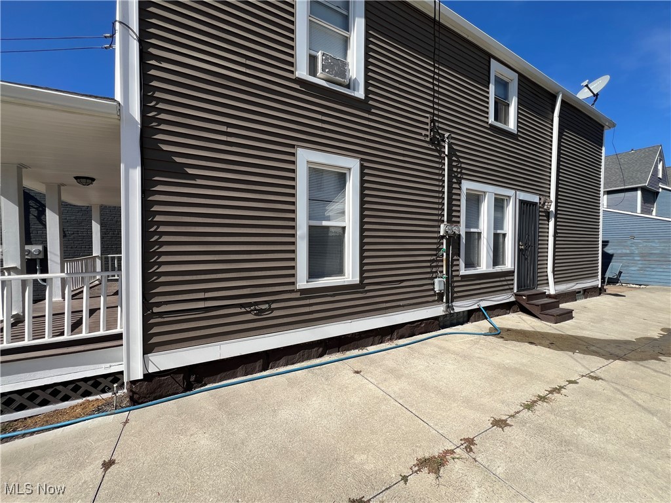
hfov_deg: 106.2
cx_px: 336
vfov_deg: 89.9
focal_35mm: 13
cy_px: 252
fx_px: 252
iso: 32
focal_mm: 1.57
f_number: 1.8
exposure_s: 1/1468
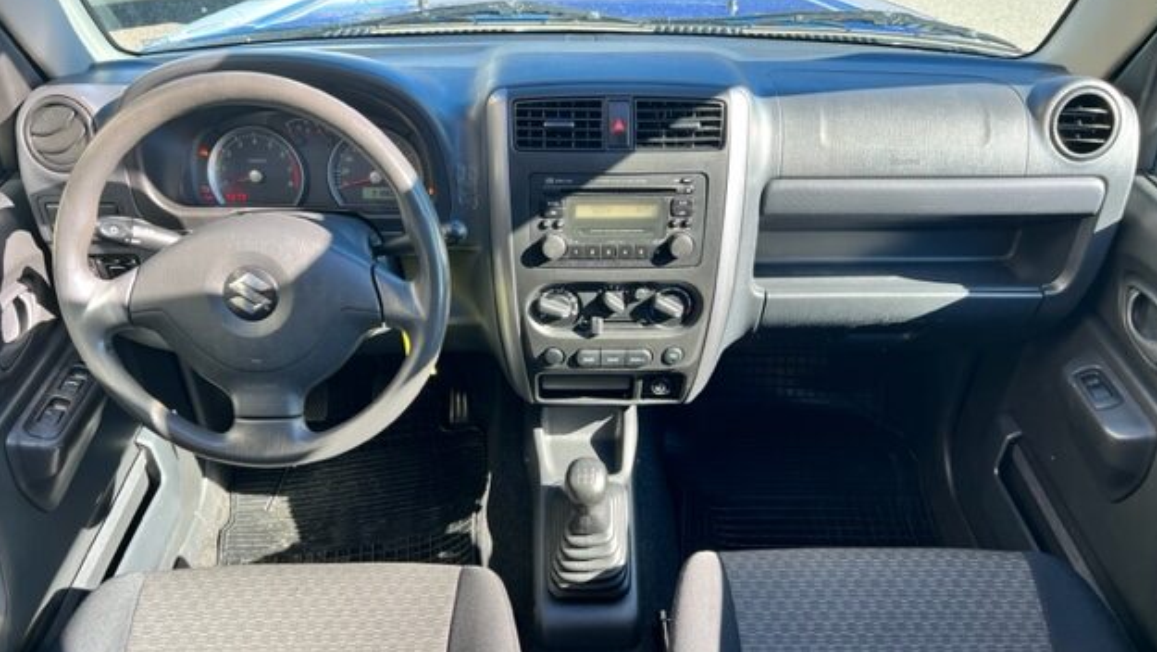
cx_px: 578
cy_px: 432
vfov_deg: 39.8
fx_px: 890
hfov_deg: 66.1
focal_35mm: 29
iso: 40
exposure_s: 1/222
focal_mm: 5.7
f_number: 1.5
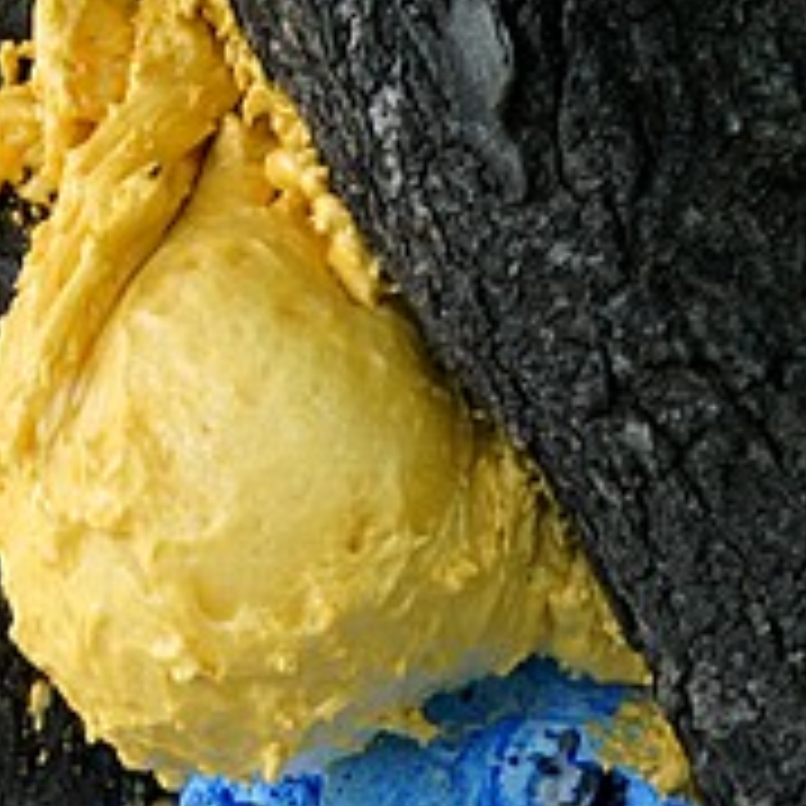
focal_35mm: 284
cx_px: 594
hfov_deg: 6.2
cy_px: 1045
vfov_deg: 6.1
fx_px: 7481
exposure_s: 1/160
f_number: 5.6
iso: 200
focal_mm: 50
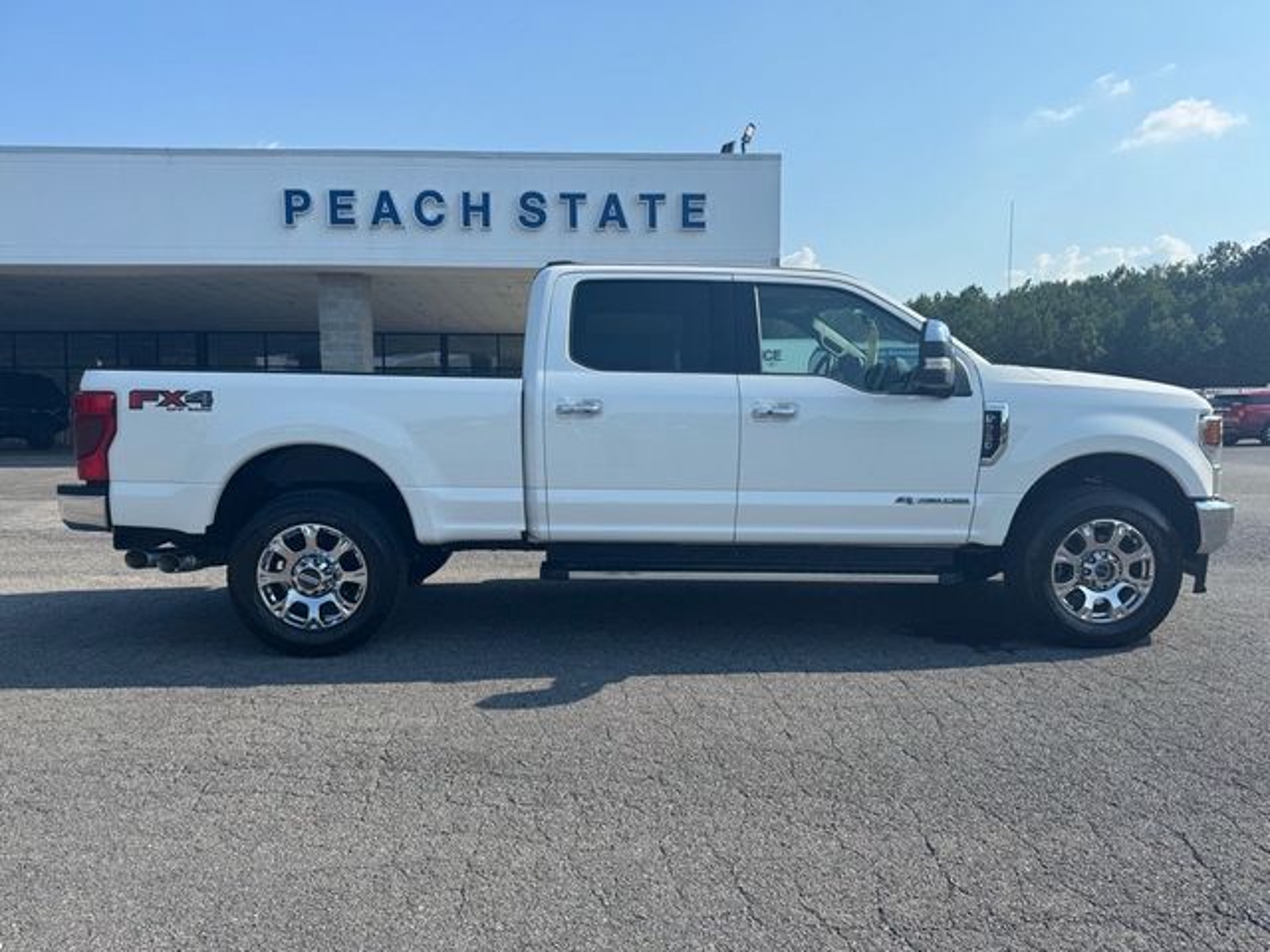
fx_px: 881
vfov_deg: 56.8
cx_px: 635
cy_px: 476
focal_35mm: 24
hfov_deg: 71.6
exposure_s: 1/4310
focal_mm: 6.76
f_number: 1.78
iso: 80
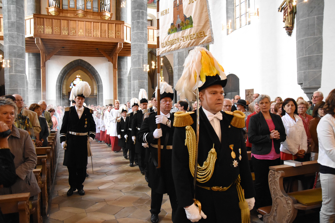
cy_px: 112
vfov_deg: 47.9
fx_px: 251
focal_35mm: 27
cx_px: 168
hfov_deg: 67.4
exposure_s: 1/250
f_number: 2.8
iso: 3200
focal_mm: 18
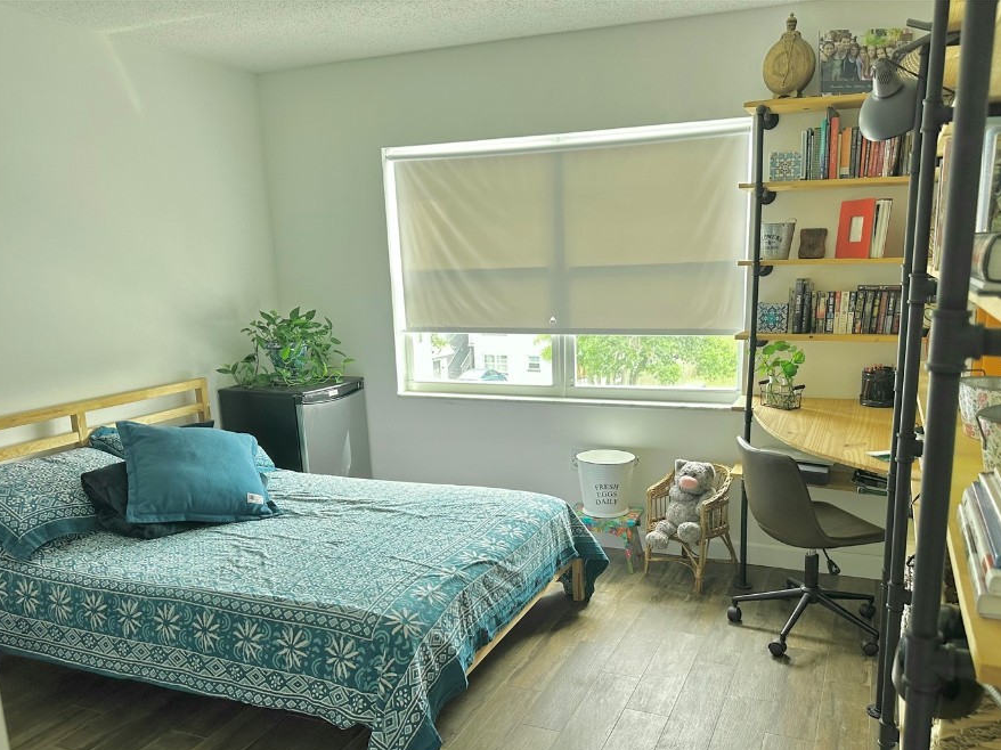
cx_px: 551
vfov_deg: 49.5
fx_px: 809
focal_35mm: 28
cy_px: 437
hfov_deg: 63.3
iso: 125
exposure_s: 1/121
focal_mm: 6.86
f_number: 1.78
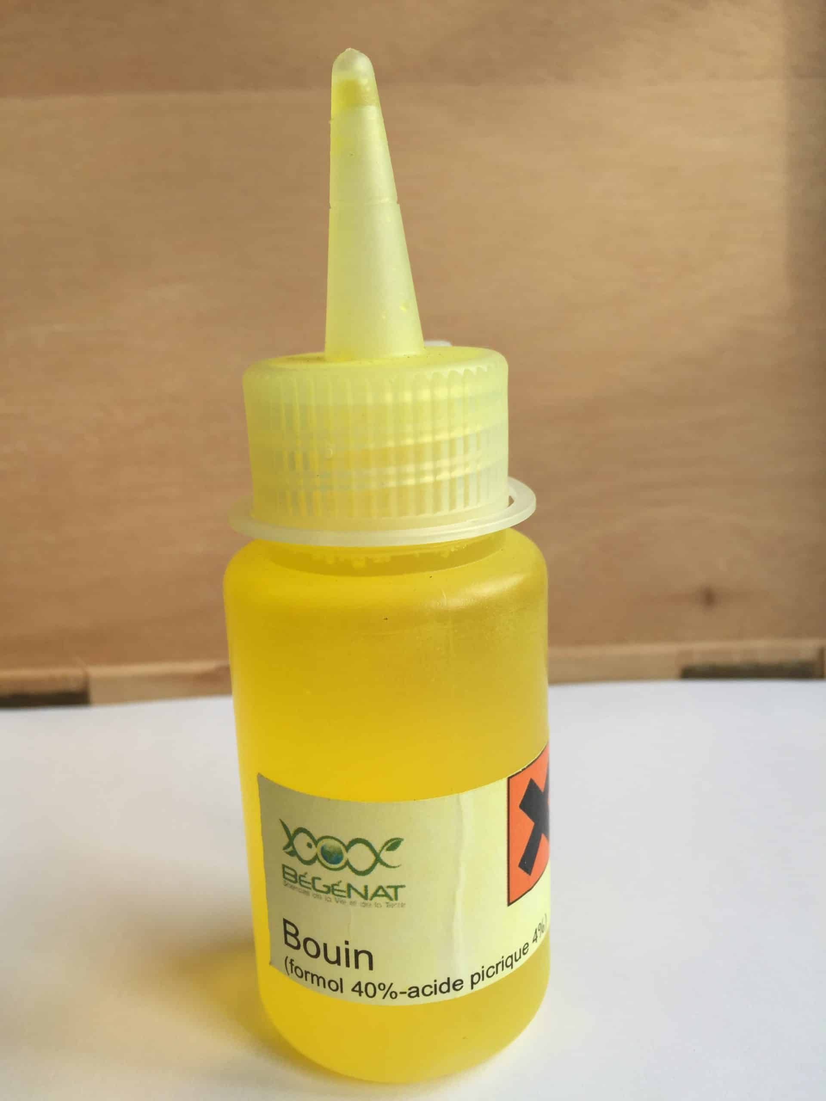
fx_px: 923
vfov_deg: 61.7
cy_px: 550
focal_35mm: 29
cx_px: 413
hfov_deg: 48.2
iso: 32
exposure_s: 1/230
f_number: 2.2
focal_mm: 4.15
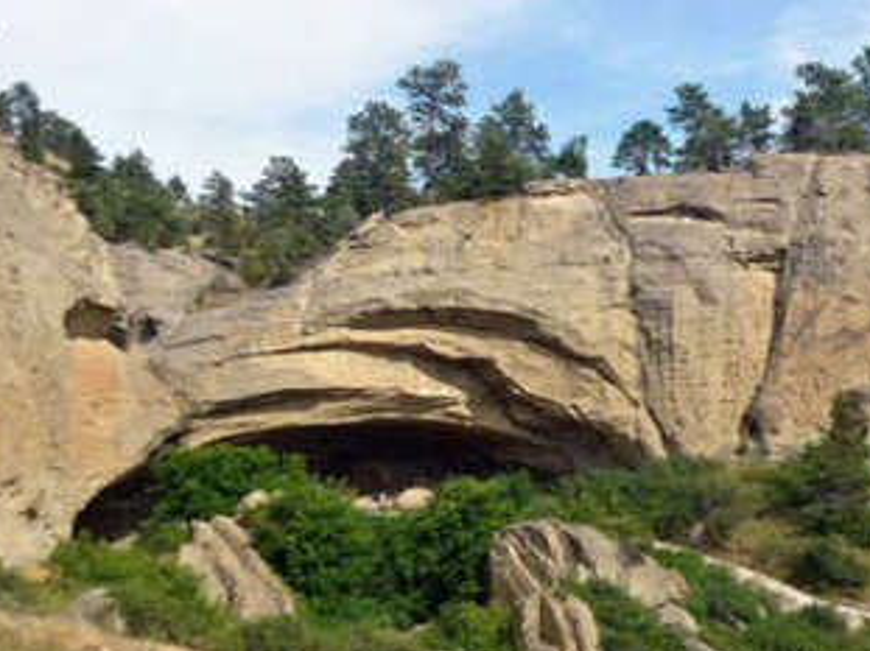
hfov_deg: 23.0
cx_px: 462
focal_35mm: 85
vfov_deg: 17.3
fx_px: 2135
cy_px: 388
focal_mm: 5.5
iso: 100
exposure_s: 1/320
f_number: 8
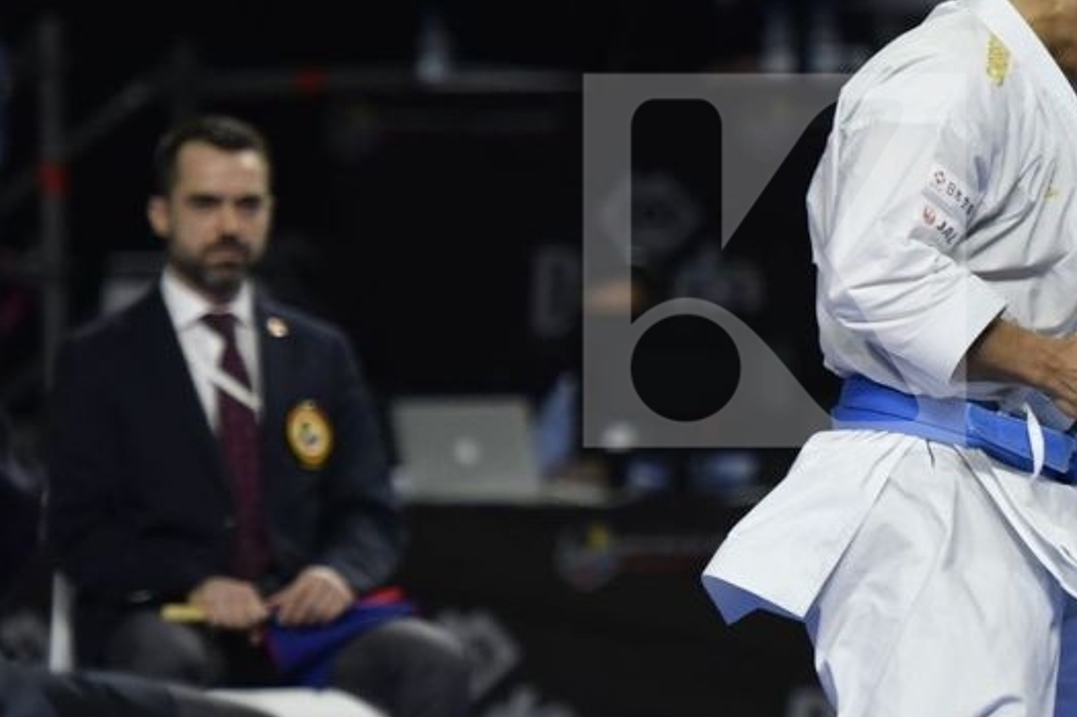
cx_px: 1472
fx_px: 16448
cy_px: 261
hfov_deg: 3.7
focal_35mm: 550
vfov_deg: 2.5
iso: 800
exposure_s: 1/800
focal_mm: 160
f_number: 2.8
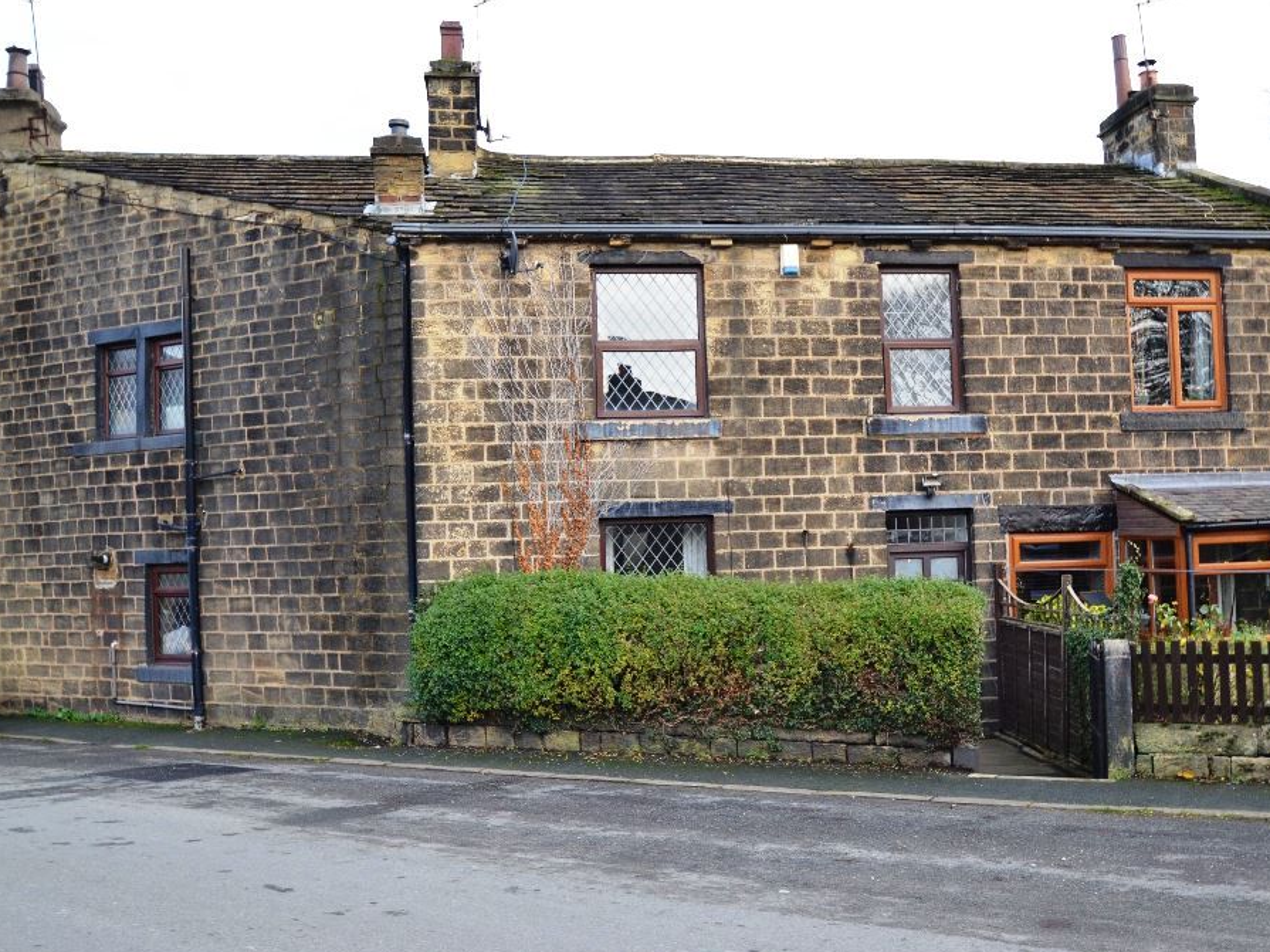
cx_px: 700
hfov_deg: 55.3
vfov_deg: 42.9
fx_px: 1211
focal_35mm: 33
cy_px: 480
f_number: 5.6
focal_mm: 20
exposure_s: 1/125
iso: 320
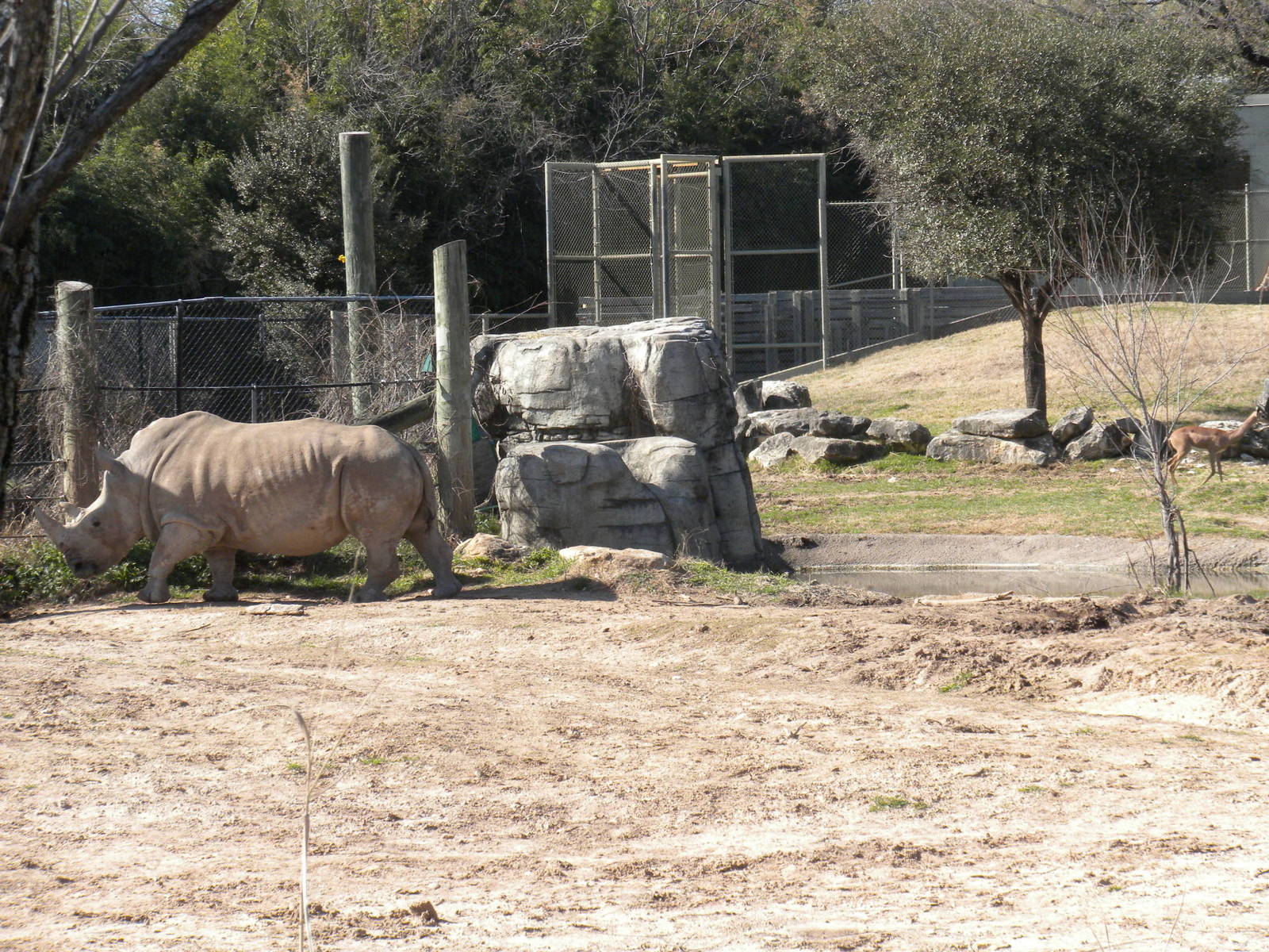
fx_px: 4362
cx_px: 634
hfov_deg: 16.6
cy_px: 476
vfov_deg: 12.5
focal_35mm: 119
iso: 150
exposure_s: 1/522
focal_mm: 21
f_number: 5.1
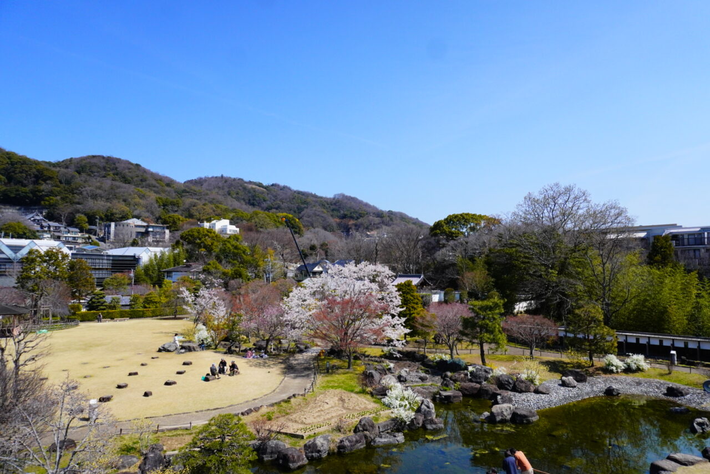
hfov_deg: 73.7
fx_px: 474
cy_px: 237
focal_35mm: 24
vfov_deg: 53.2
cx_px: 355
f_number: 6.3
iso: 800
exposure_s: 1/4000
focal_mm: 16
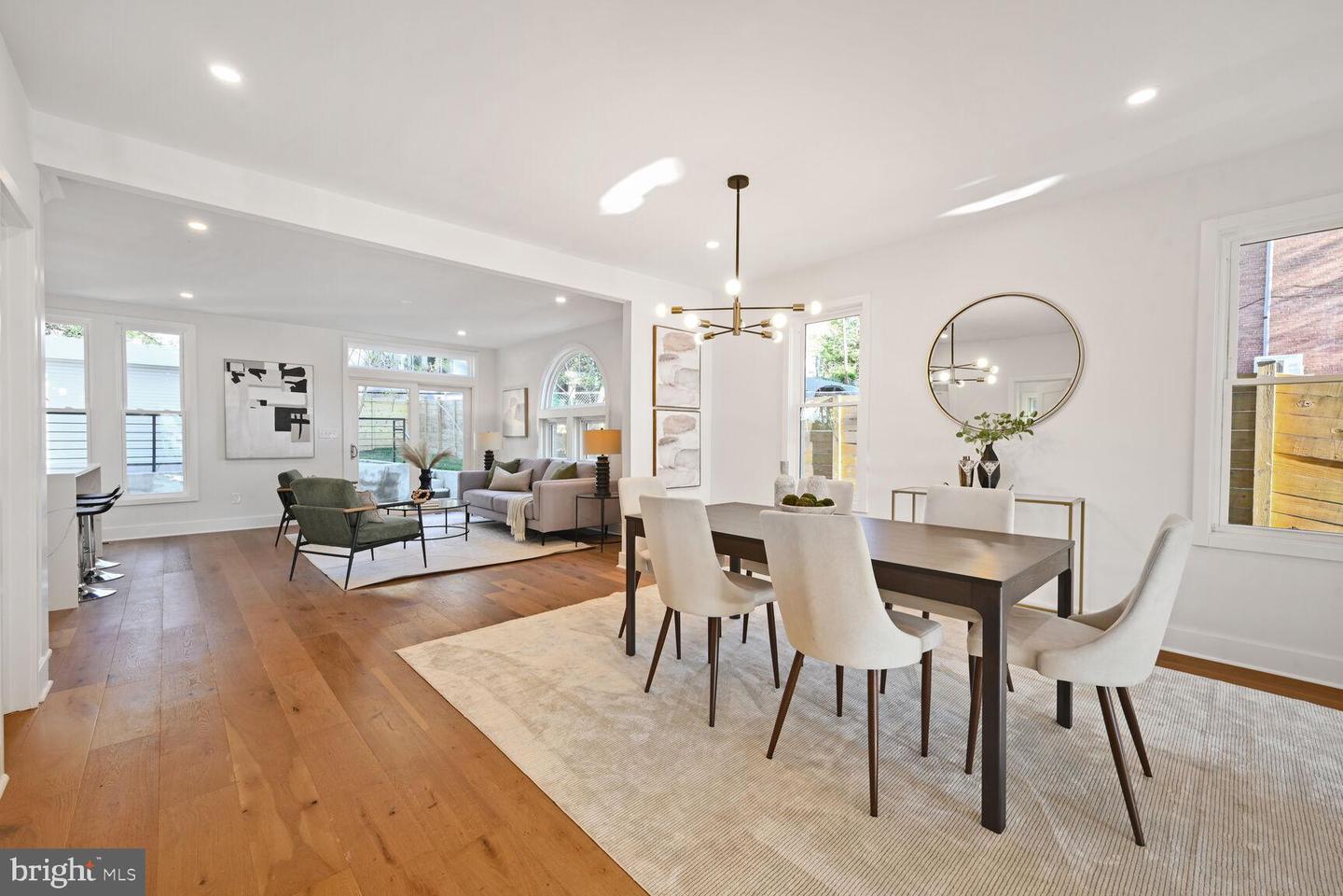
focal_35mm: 14
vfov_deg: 81.2
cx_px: 672
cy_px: 448
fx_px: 522
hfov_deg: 104.3
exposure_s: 1/13
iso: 200
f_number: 9
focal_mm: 14
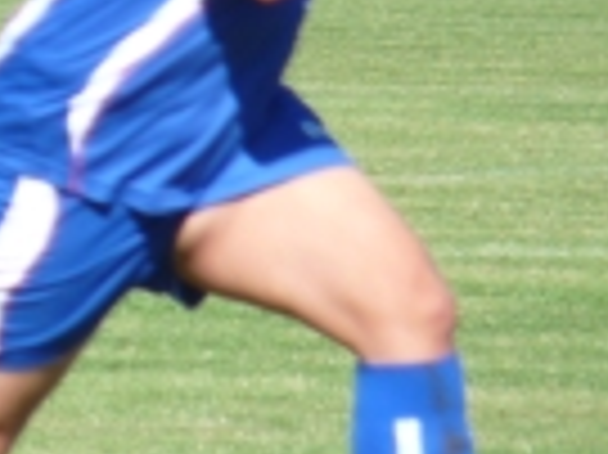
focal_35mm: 1431
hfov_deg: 1.4
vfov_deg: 1.0
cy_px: 2
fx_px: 25112
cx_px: -302
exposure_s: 1/500
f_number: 3.7
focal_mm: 68.7
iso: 100
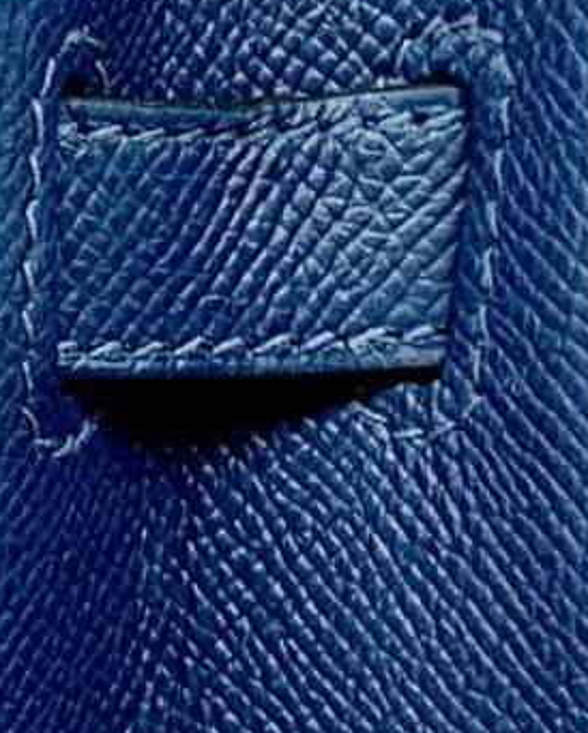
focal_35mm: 190
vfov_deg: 10.1
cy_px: 722
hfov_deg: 8.0
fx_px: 4129
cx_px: -215
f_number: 1.8
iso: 32
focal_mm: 4.25
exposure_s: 1/100
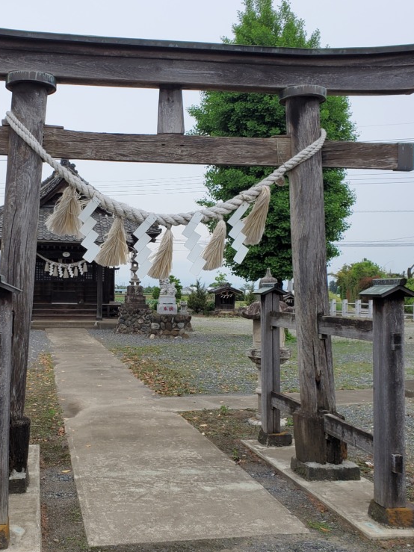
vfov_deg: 49.0
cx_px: 136
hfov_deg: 37.3
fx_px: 606
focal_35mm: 38
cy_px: 283
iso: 50
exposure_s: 1/243
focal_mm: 4.3
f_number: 2.4
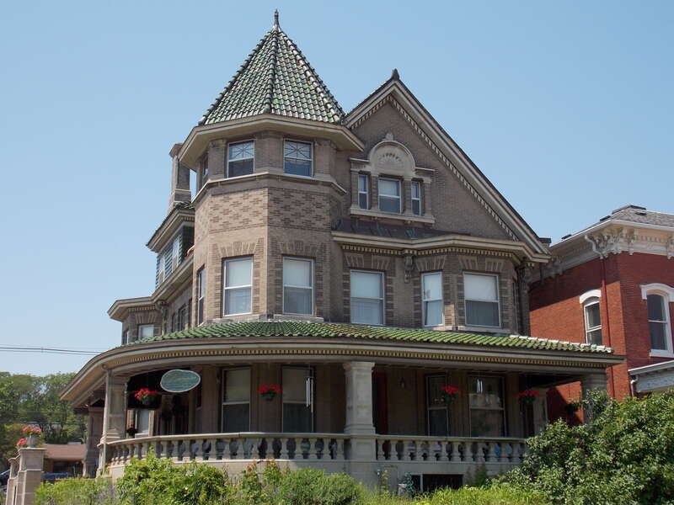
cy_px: 252
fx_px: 896
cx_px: 337
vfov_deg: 31.5
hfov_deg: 41.2
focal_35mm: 46
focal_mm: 8.1
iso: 80
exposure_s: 1/500
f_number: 3.7
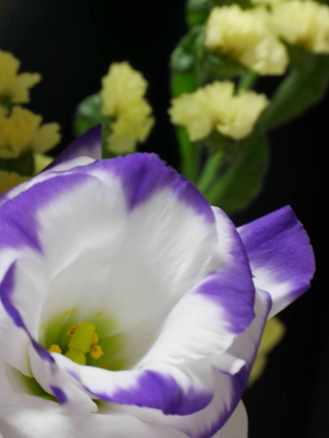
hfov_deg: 5.3
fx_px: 3544
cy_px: 219
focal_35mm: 280
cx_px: 164
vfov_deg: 7.1
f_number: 5.6
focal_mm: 140
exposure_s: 1/40
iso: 3200
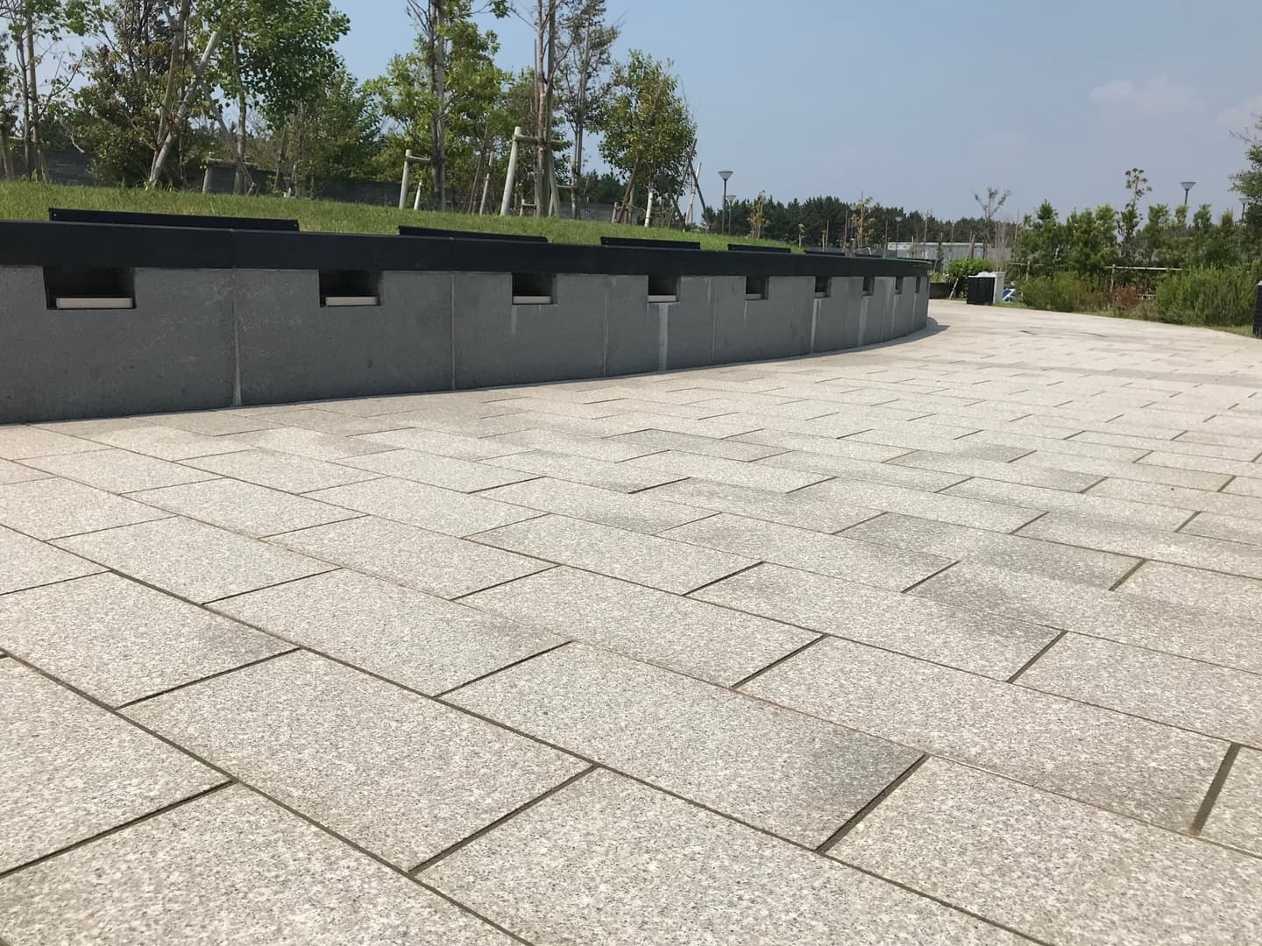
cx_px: 631
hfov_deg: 63.4
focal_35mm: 28
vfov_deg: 49.7
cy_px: 473
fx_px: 1021
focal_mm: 3.99
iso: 20
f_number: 1.8
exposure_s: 1/5051
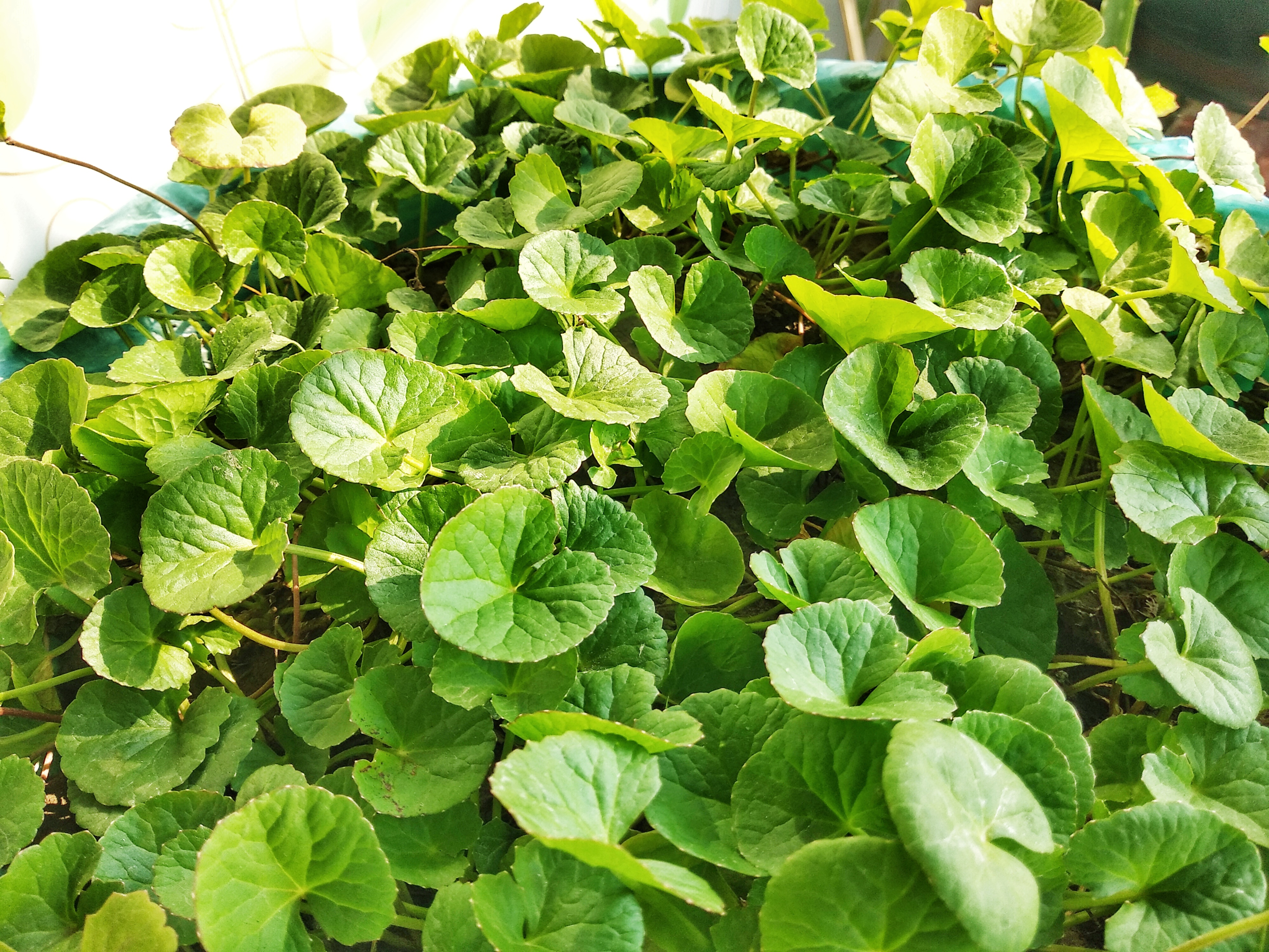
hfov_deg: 67.3
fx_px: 953
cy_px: 476
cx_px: 634
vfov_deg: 53.1
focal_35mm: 26
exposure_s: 1/147
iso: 100
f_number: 2.2
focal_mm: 3.81
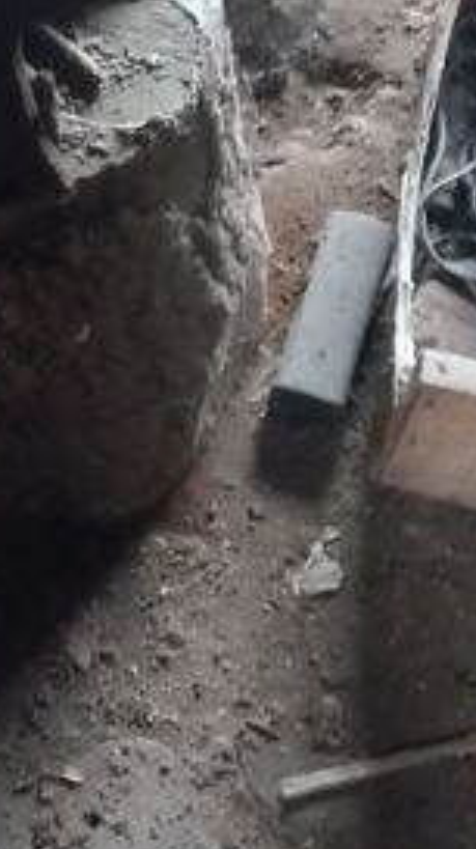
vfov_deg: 29.7
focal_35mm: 69
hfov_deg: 16.0
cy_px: 146
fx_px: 1553
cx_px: -243
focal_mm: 4
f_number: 1.8
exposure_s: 1/17
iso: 800
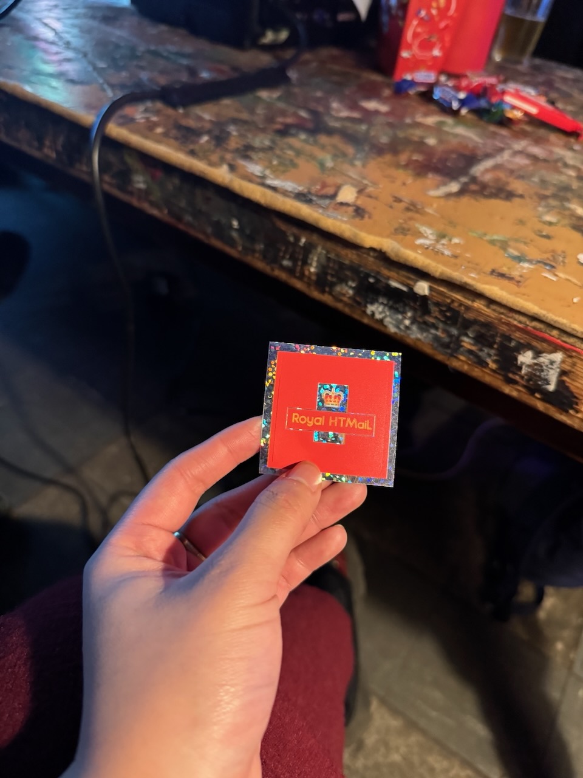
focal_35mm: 24
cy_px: 389
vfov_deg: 71.6
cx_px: 292
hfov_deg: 56.8
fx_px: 539
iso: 1000
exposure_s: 1/39
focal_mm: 6.76
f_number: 1.78
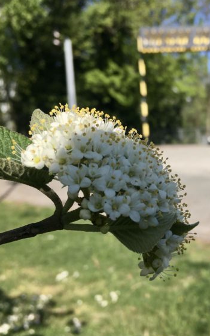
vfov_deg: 47.2
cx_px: 196
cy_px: 170
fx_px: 385
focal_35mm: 42
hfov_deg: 29.1
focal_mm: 4.15
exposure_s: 1/1282
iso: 25
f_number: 2.2
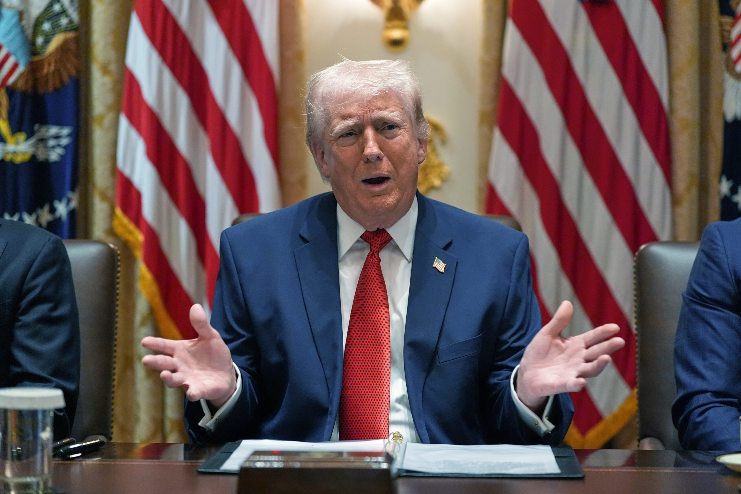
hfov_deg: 25.1
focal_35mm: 81
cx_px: 370
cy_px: 247
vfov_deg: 16.9
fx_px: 1667
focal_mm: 81
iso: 5000
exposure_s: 1/400
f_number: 2.8
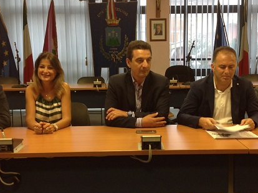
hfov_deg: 35.0
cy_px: 104
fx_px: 409
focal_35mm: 55
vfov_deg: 26.5
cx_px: 143
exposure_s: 1/17
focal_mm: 4.28
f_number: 2.4
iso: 80
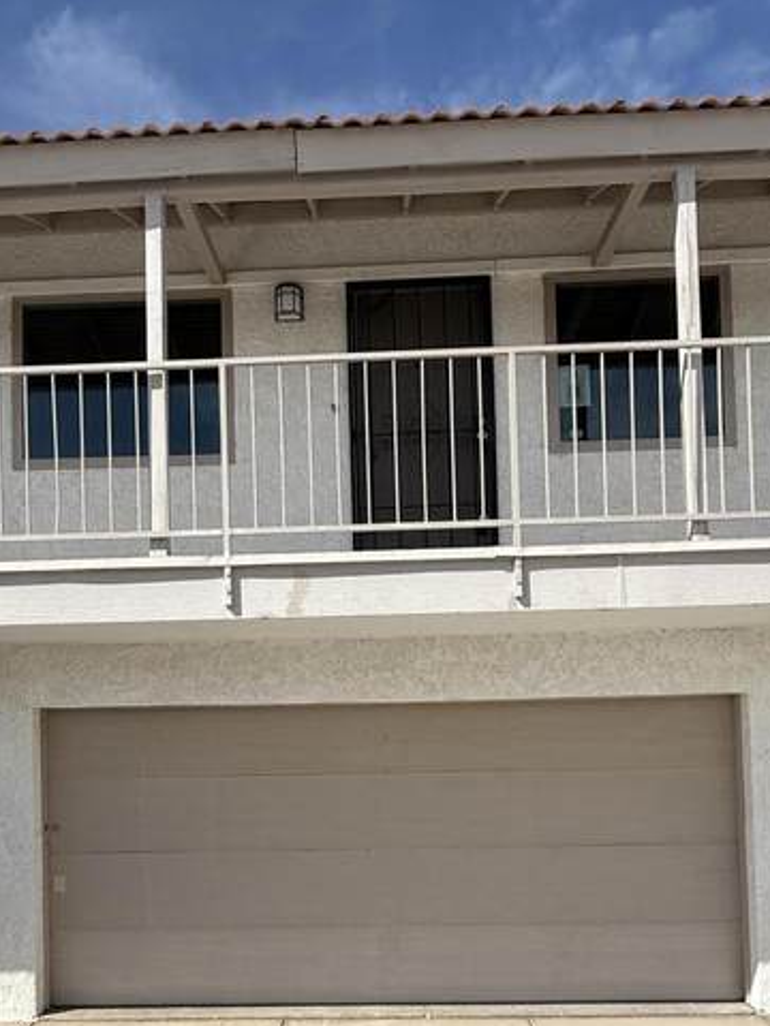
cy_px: 712
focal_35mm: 28
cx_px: 357
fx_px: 830
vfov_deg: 61.4
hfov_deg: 49.7
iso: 50
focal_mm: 2.22
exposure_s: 1/3460
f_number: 2.2
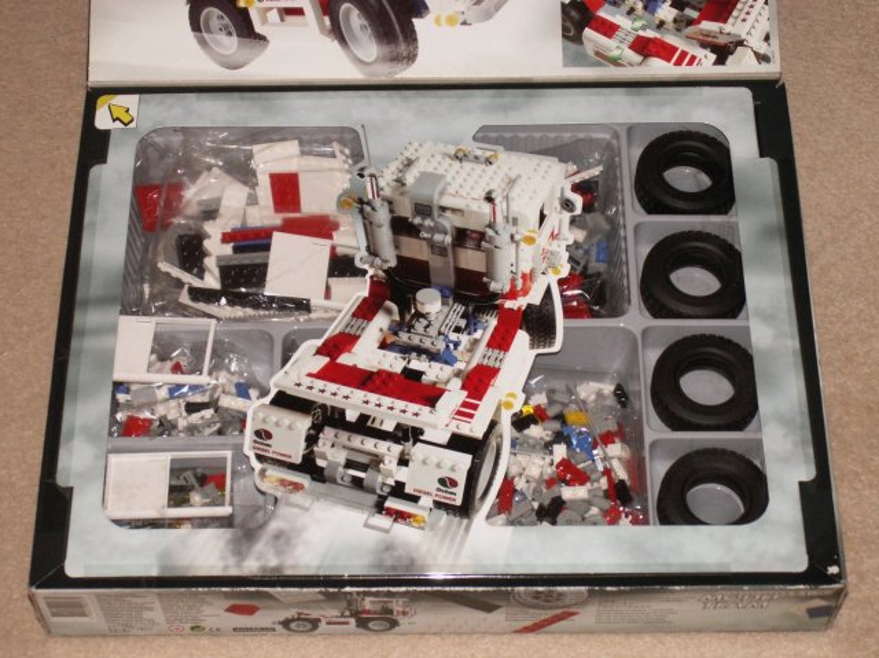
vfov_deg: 22.6
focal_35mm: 65
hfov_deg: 29.8
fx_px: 1649
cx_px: 440
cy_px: 329
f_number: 3.2
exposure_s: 1/60
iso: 160
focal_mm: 10.85
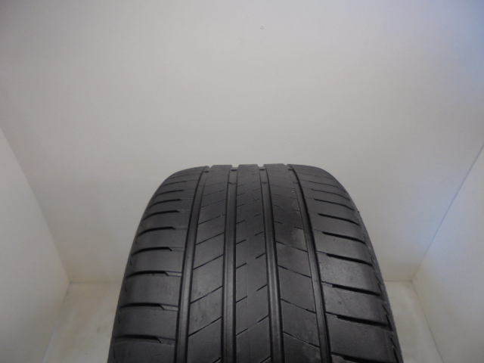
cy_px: 182
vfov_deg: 53.1
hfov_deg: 67.3
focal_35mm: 26
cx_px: 242
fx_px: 364
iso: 100
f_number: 3.5
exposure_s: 1/40
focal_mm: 4.6
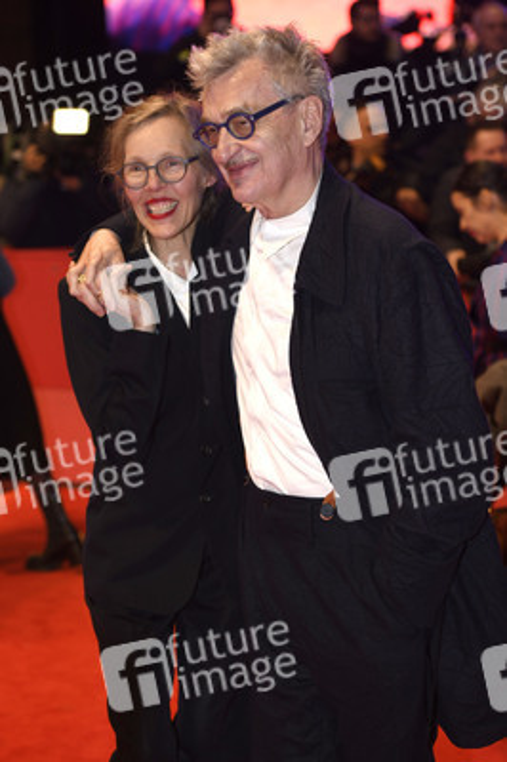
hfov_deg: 19.4
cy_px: 381
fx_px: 1481
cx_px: 254
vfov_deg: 28.9
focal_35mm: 70
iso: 800
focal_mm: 70
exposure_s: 1/400
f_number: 3.5
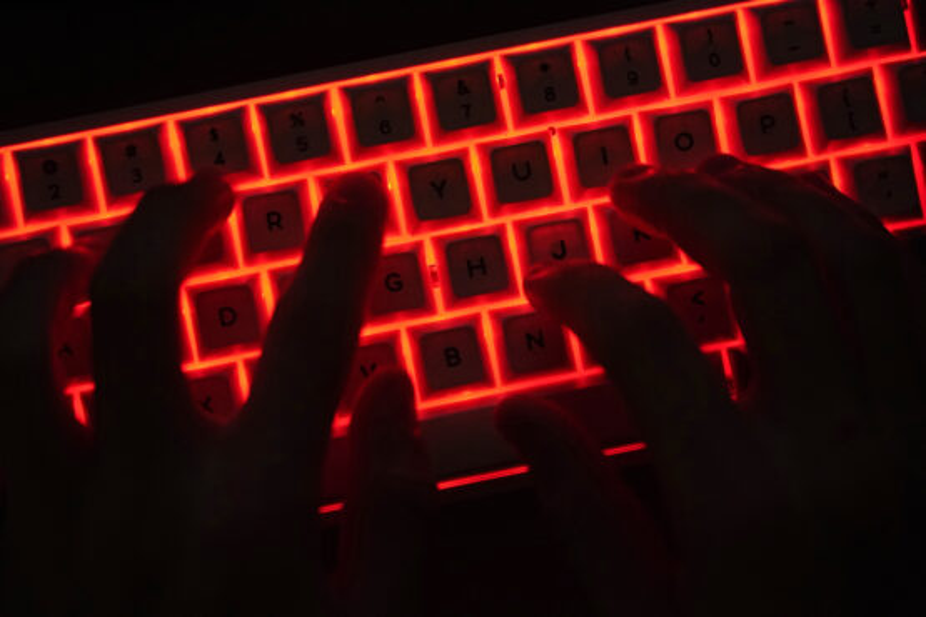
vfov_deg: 13.0
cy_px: 308
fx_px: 2701
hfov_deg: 19.5
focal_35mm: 105
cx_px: 463
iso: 4000
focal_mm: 105
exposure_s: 1/30
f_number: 4
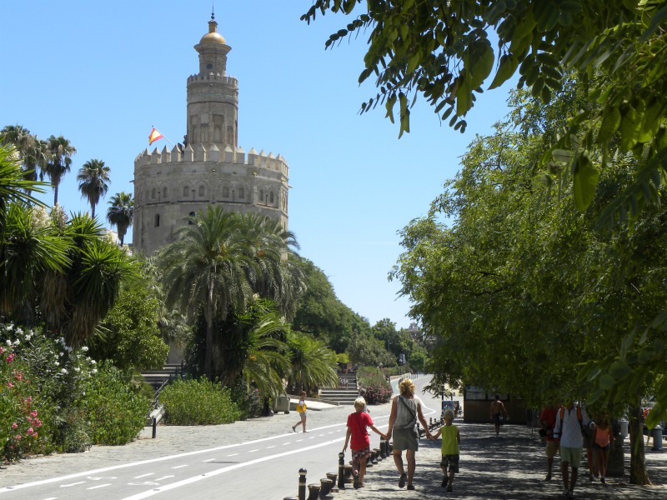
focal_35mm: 66
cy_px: 250
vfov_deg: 22.3
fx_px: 1272
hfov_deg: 29.4
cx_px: 334
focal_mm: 11.8
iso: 64
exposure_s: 1/249
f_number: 5.6
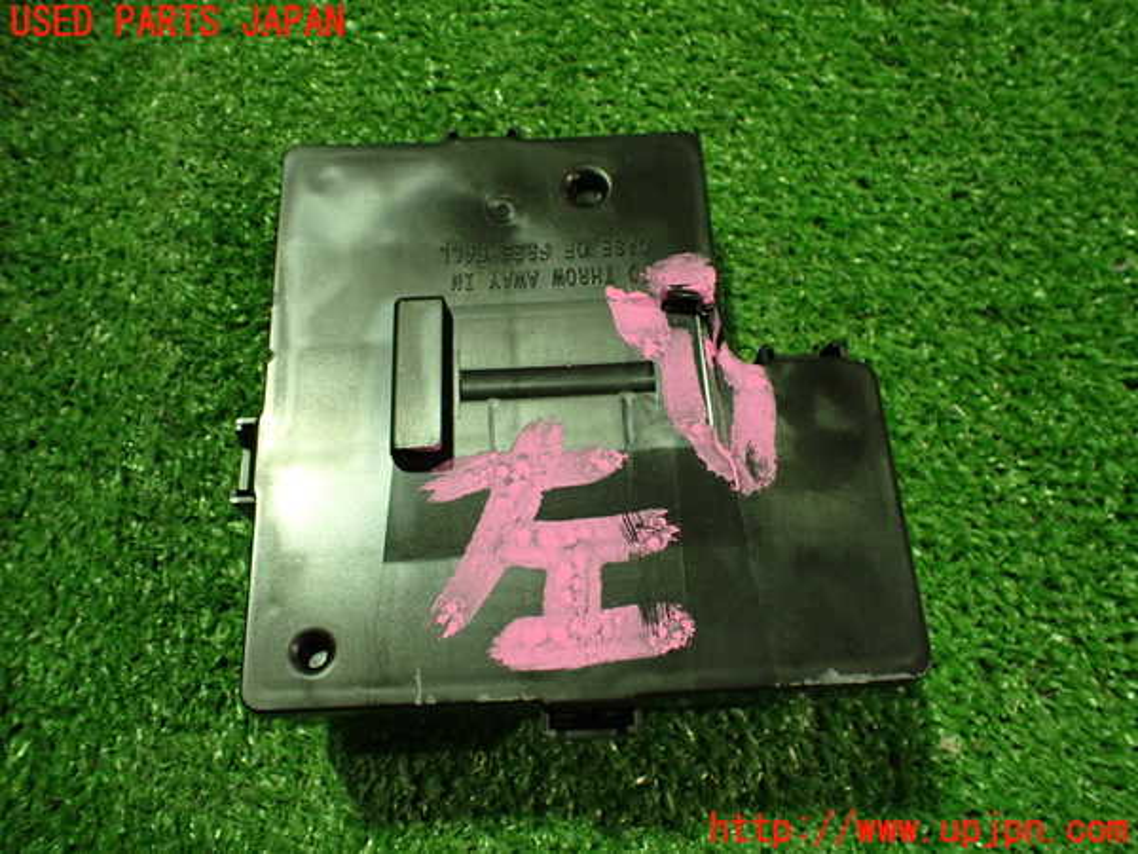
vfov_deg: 46.8
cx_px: 569
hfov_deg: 60.0
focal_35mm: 30
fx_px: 986
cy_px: 427
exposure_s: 1/60
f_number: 2.3
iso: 800
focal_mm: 5.4
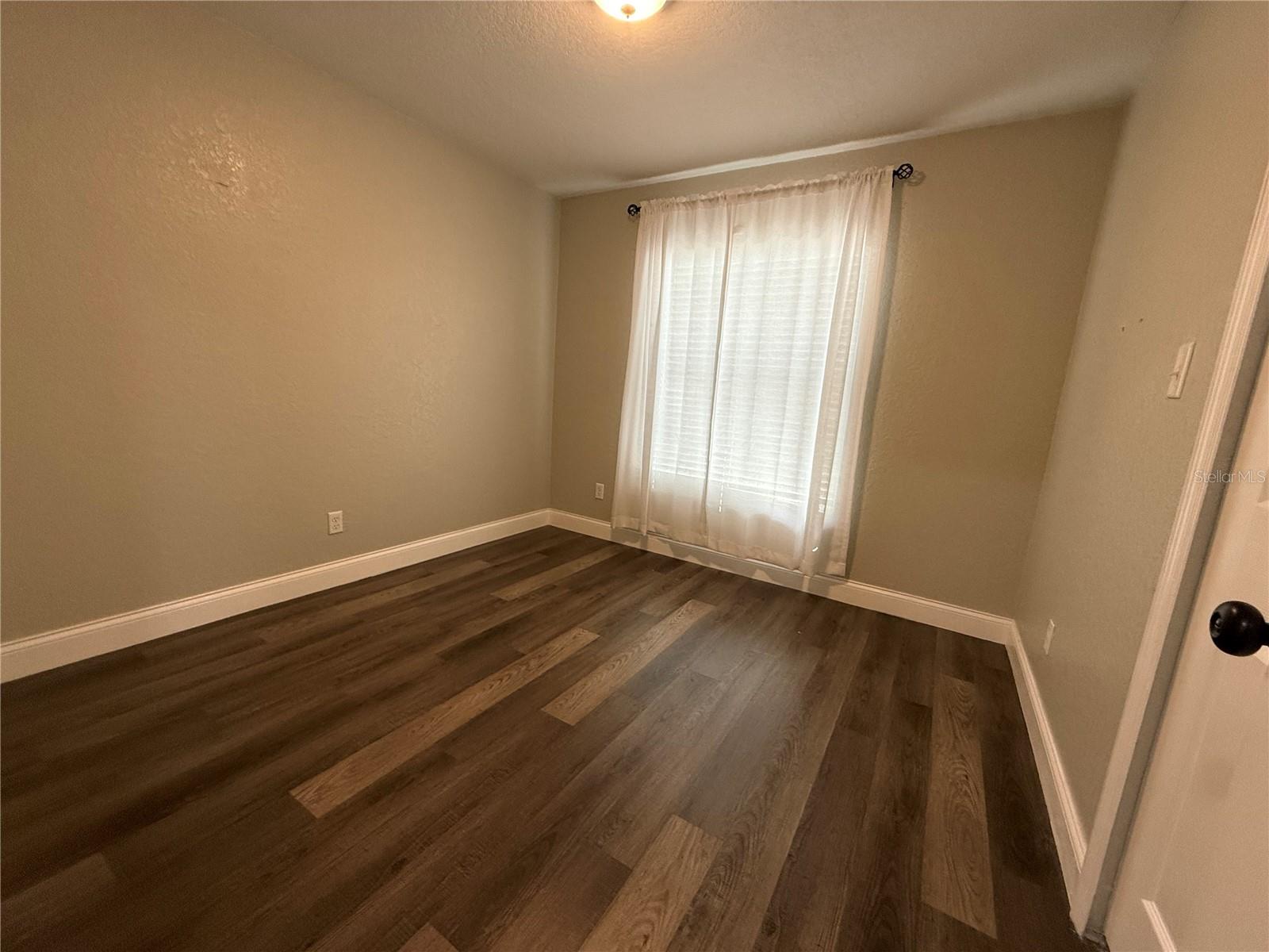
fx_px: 513
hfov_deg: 102.1
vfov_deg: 85.7
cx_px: 634
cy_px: 476
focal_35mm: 14
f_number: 2.2
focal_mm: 2.22
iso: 320
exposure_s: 1/120
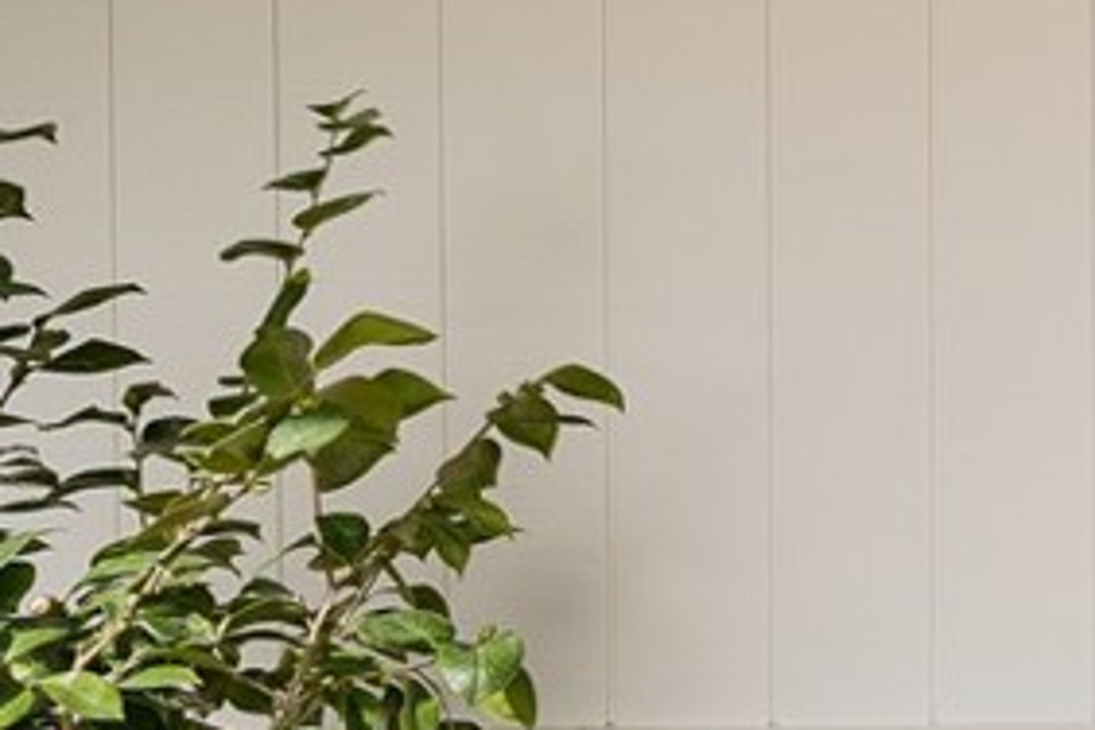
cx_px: 1891
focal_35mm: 61
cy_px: 62
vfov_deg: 21.6
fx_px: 1863
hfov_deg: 22.3
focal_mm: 16.9
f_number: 11
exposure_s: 1/160
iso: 400
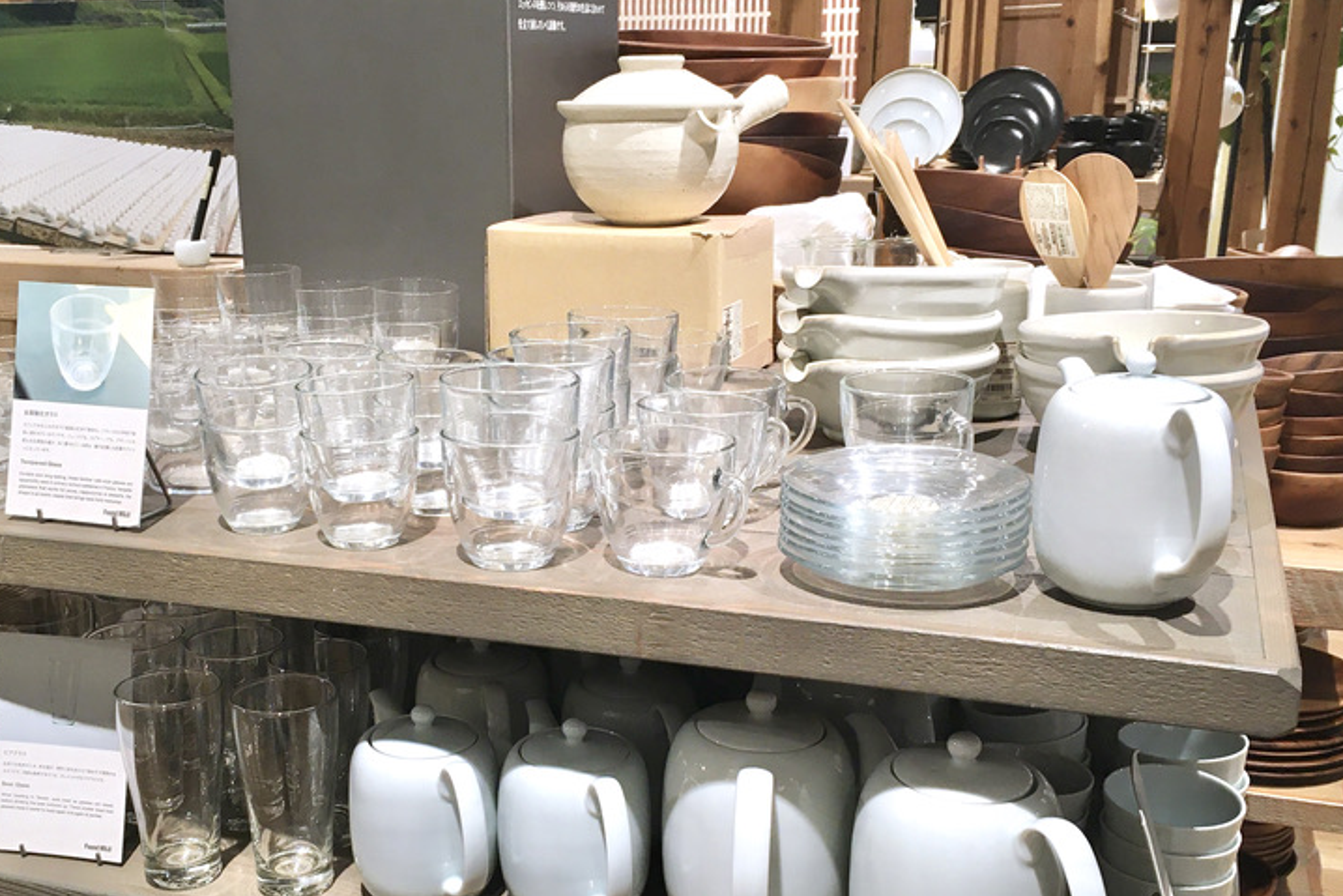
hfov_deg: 45.2
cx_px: 557
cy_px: 539
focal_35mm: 43
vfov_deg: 31.1
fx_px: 1604
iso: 25
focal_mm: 4.15
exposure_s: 1/40
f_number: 2.2
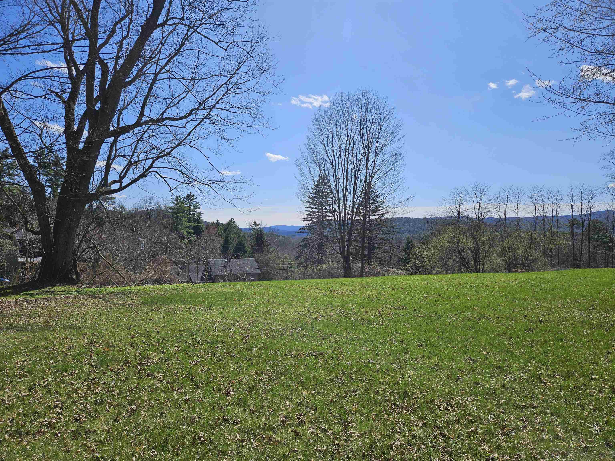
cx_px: 308
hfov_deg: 73.9
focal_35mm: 23
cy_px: 230
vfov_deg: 58.9
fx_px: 409
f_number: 1.8
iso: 25
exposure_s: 1/3427
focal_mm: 5.4
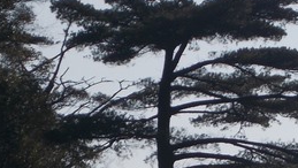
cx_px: 209
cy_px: 260
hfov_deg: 7.8
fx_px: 2198
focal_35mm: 278
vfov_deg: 4.3
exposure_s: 1/100
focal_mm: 15.4
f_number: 15.8
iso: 80
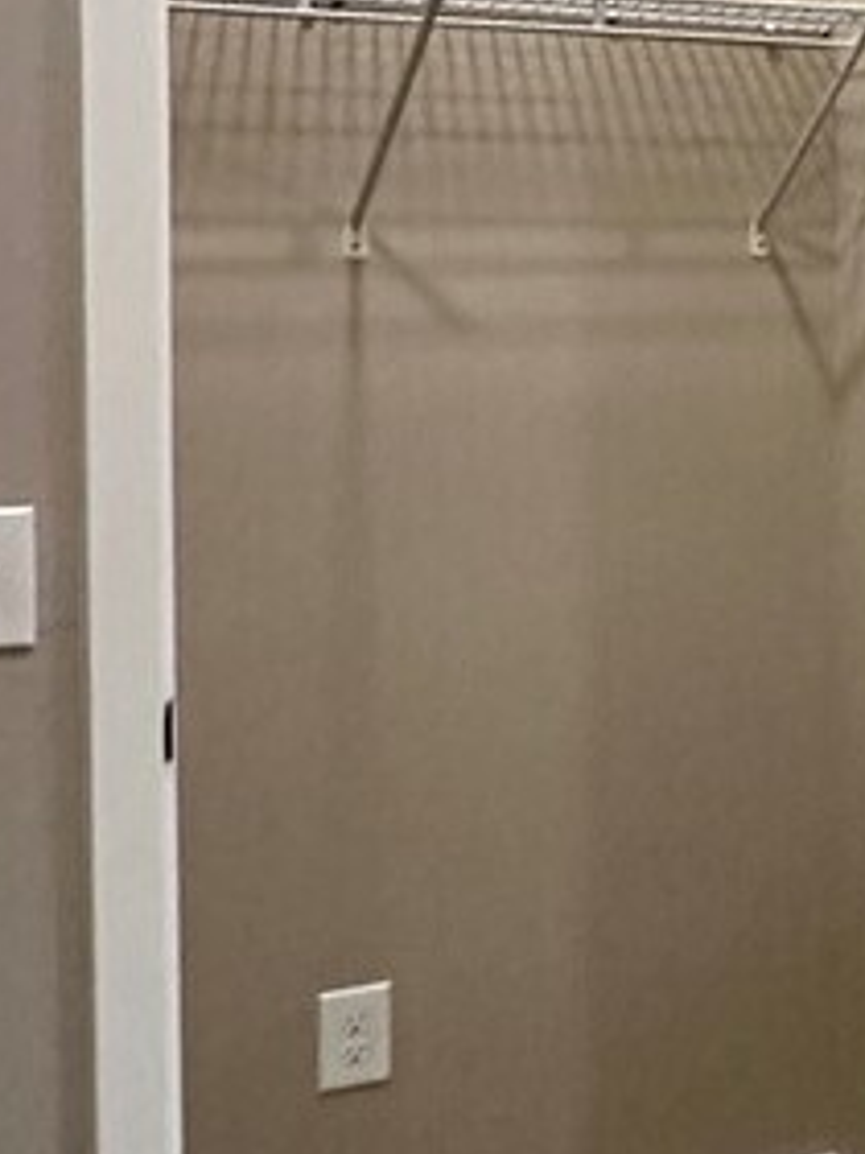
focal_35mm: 72
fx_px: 2399
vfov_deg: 26.8
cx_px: 1763
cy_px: 363
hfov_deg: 15.8
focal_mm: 2.22
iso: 320
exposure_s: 1/120
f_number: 2.2
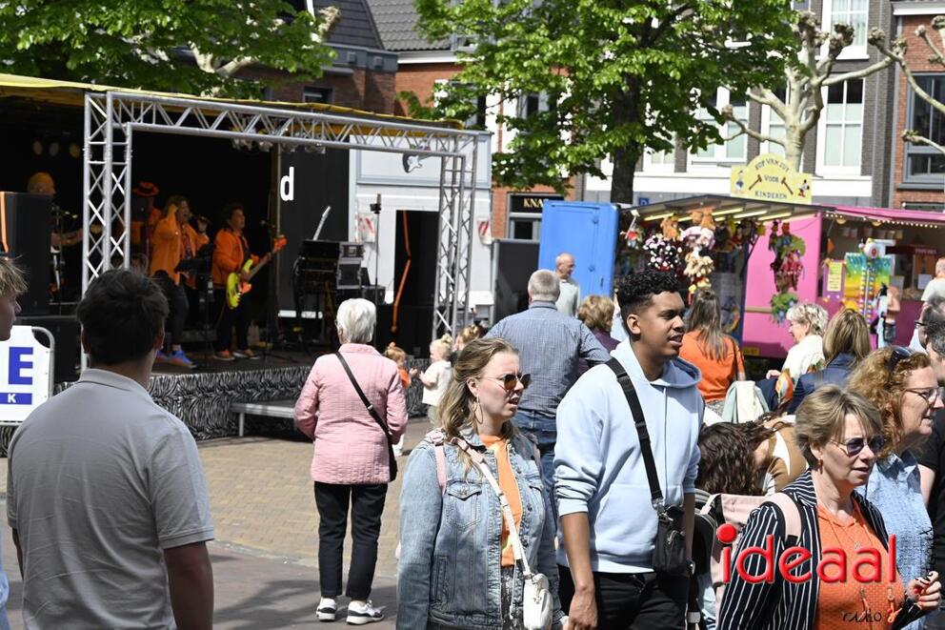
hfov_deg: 26.0
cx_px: 472
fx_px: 2047
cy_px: 315
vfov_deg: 17.5
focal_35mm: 78
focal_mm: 52
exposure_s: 1/320
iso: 100
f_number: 6.3
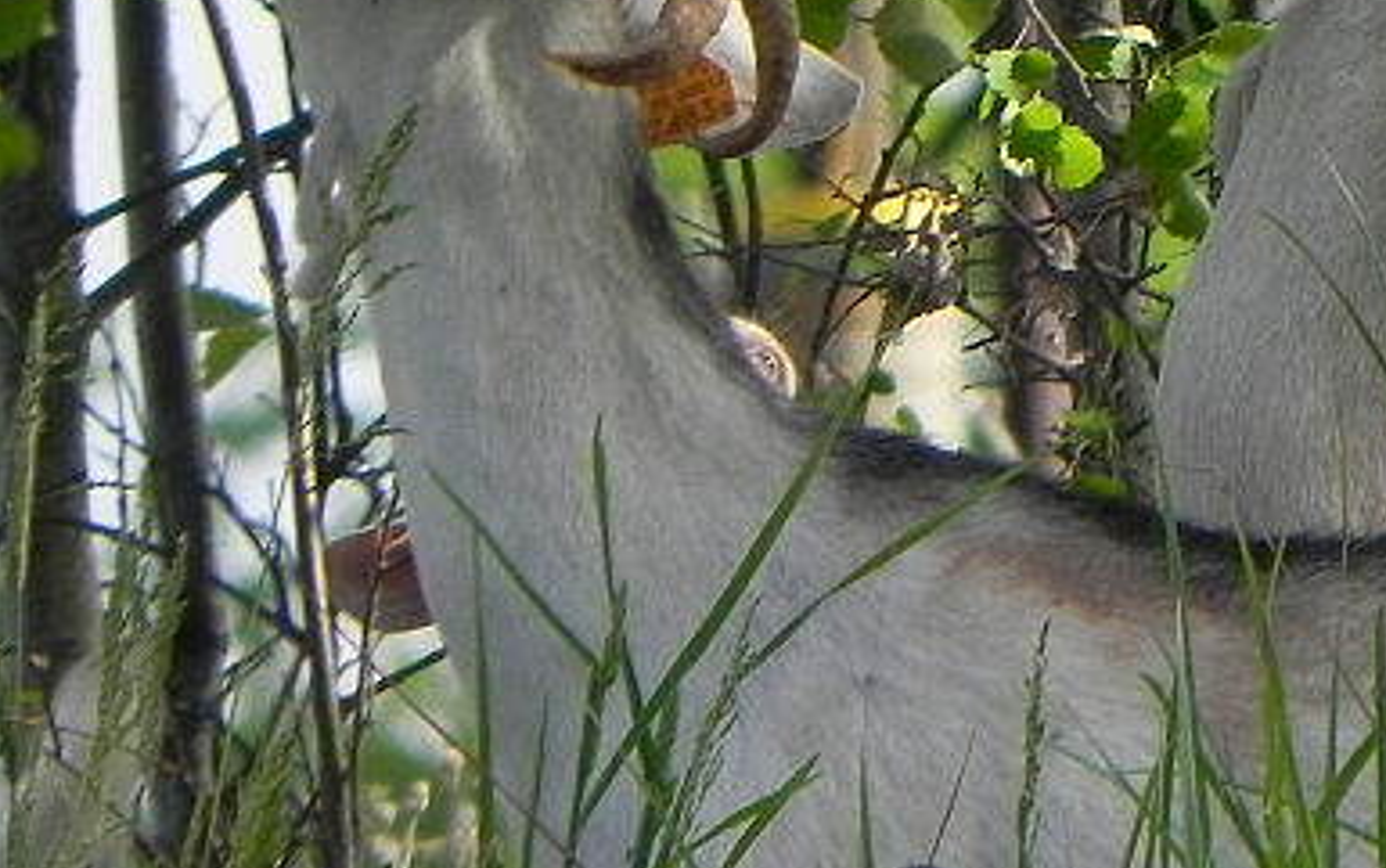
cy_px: -25
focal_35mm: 1910
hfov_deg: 1.1
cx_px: 1310
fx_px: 72178
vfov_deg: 0.7
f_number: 5.6
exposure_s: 1/257
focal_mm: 120
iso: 160
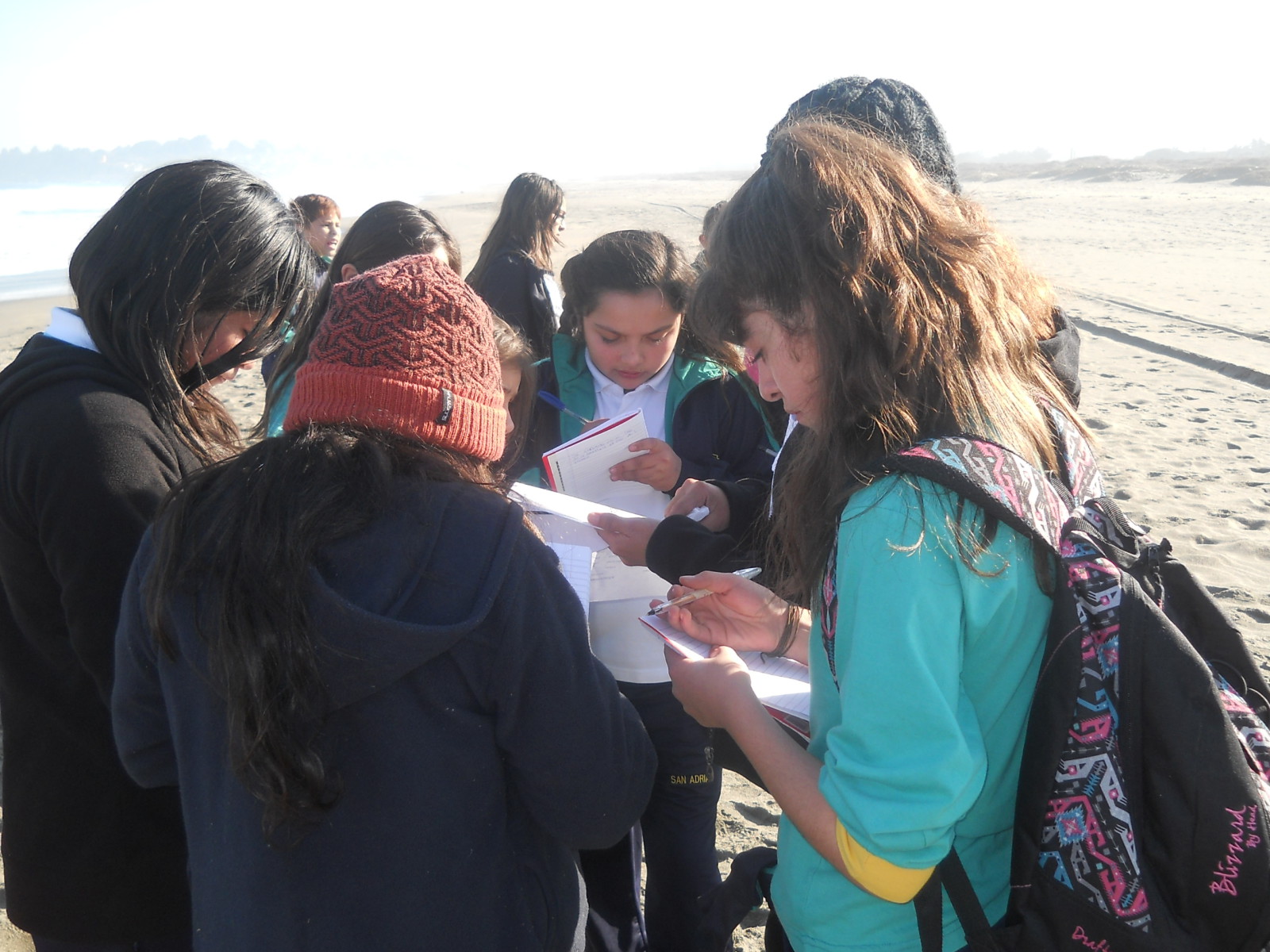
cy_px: 476
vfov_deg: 35.1
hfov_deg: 45.8
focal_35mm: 41
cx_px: 635
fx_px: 1504
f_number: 3.1
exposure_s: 1/320
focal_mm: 6.72
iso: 80
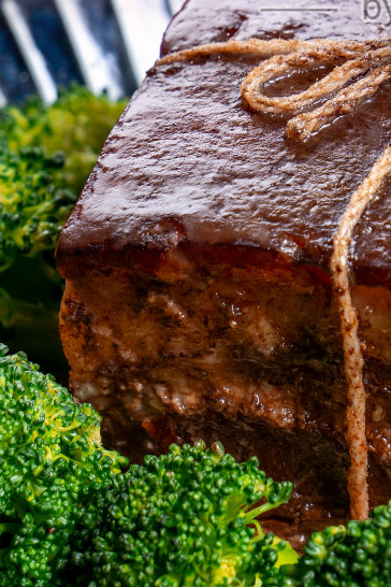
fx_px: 9693
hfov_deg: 2.3
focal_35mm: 595
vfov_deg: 3.5
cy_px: -43
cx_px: 438
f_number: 9
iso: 100
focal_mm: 203
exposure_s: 1/60
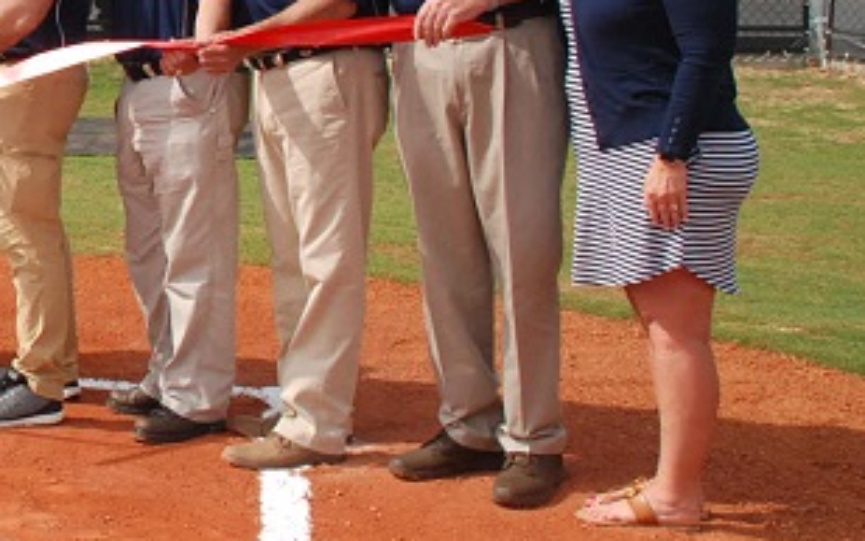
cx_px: -224
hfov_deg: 20.2
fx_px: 2239
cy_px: -60
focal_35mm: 95
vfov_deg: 13.5
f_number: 13
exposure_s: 1/640
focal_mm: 24
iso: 640
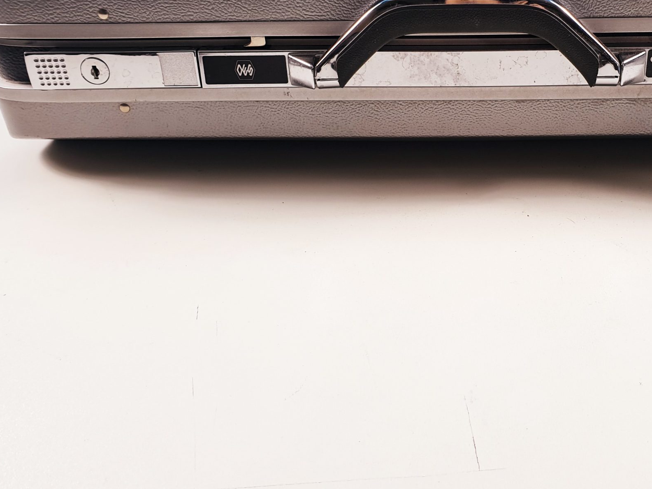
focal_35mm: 42
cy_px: 195
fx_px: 791
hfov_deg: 43.6
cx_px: 478
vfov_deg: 34.2
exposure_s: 1/50
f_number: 2.4
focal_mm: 4.3
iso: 80
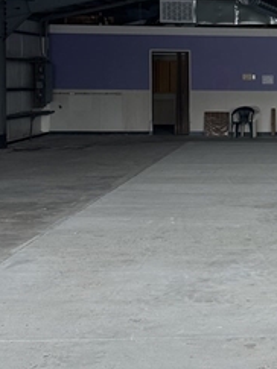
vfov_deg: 25.4
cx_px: 358
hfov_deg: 18.1
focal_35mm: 76
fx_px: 812
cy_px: 102
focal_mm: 6.86
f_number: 1.78
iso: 64
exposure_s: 1/121
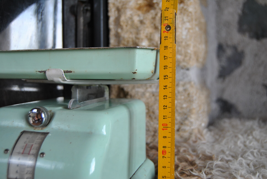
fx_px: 290
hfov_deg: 49.5
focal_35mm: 39
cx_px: 134
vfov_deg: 34.3
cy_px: 90
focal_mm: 26
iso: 200
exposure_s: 1/60
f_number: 4
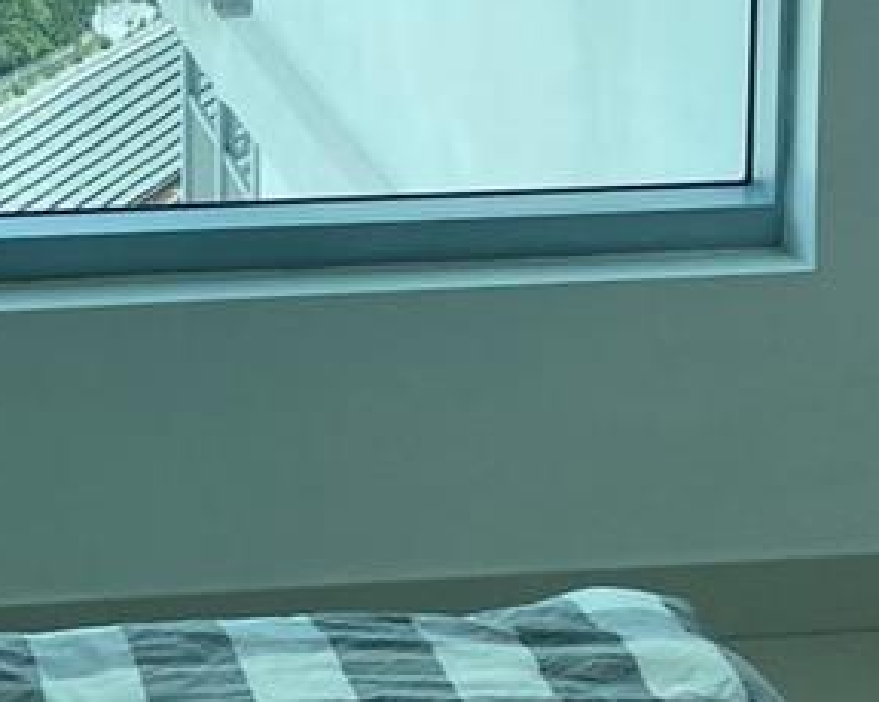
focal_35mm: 114
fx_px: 2964
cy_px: -52
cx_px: 85
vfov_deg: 13.3
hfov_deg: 16.6
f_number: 1.8
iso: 20
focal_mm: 3.99
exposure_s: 1/727
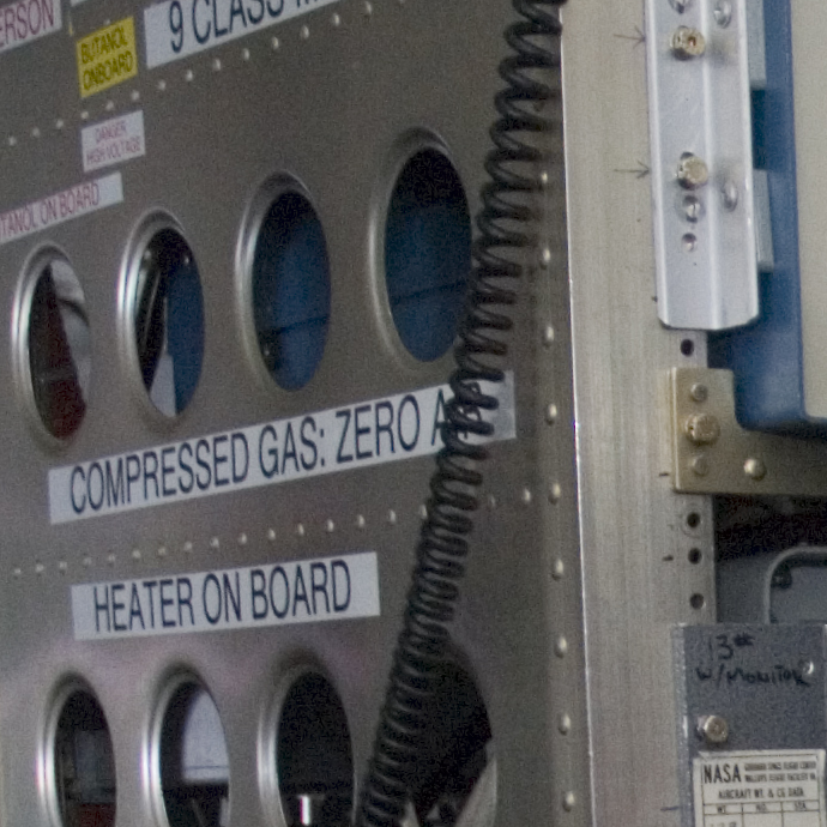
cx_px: 2041
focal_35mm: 129
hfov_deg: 11.1
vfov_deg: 12.9
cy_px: 1183
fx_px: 3487
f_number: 3.5
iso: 800
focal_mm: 18
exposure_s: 1/30
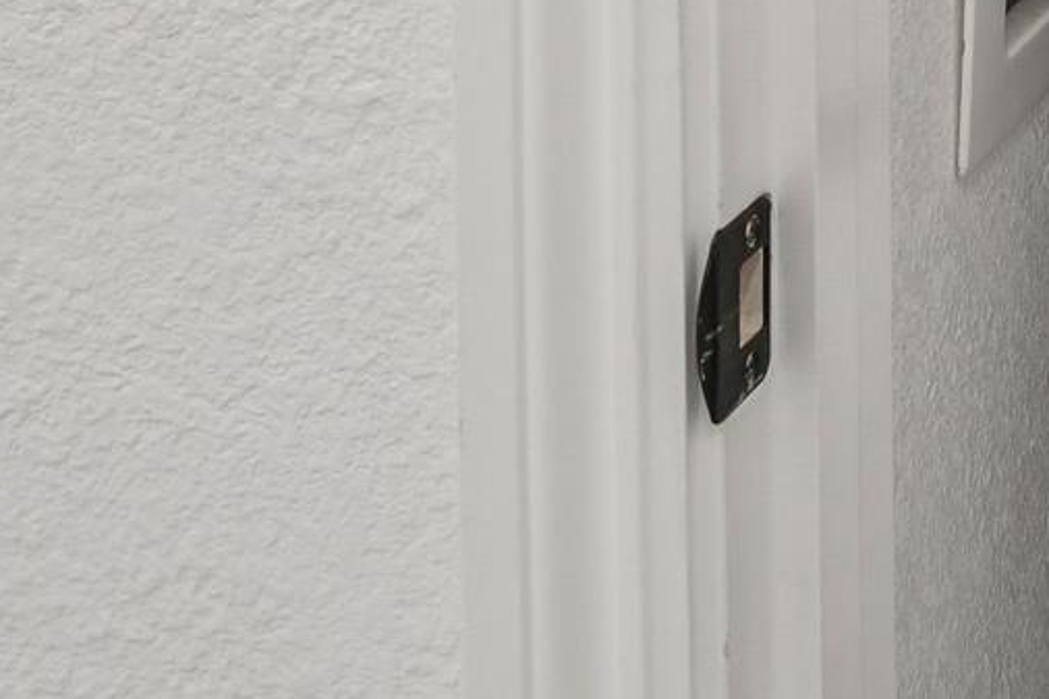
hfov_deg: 17.5
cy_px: -873
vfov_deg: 13.2
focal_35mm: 83
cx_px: 2094
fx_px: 2418
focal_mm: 14
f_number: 8
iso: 640
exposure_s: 1/50
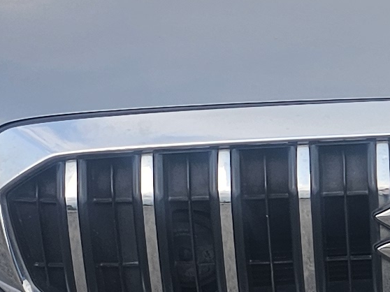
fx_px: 1858
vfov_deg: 9.0
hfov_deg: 11.2
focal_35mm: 165
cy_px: 212
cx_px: 691
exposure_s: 1/109
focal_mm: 6.3
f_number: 1.7
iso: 10
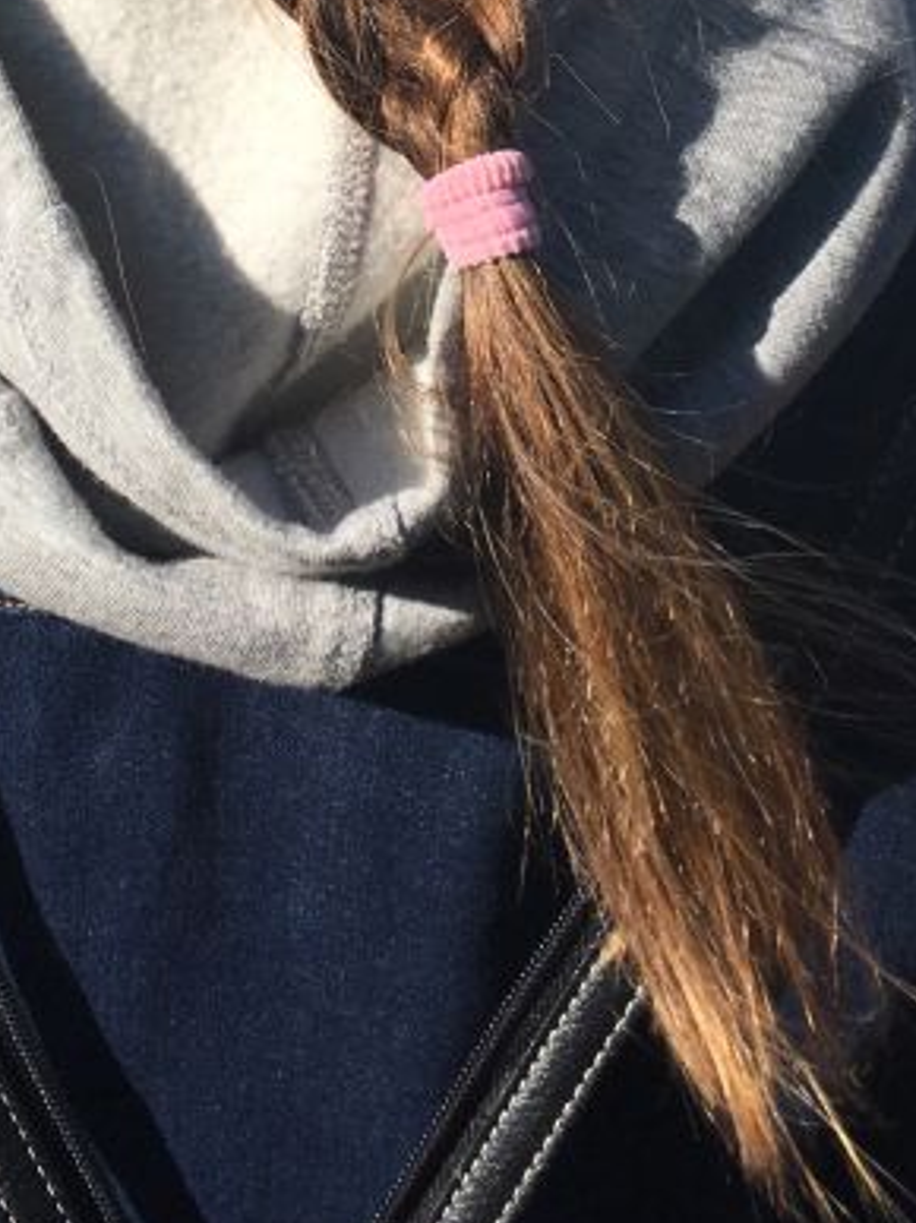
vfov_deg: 24.5
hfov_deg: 20.4
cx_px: 297
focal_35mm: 72
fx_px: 2542
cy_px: -253
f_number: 2.2
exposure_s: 1/2262
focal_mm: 4.15
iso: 25
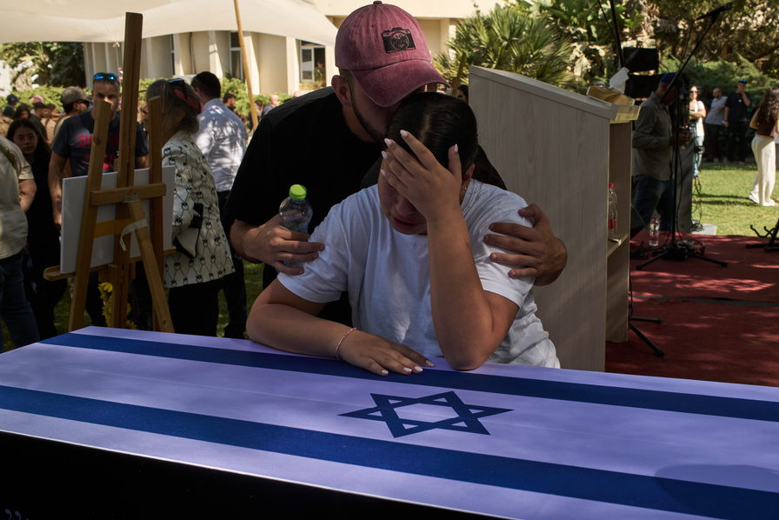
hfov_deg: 48.4
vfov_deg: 33.4
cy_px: 296
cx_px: 431
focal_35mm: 40
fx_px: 866
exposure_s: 1/500
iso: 500
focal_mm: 35
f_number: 8
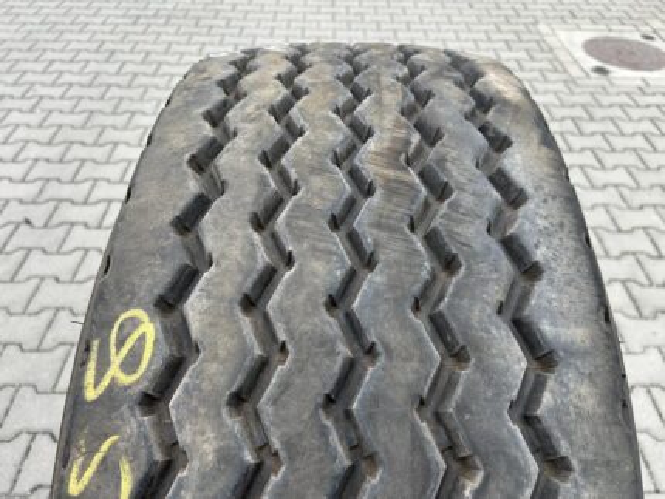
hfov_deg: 67.3
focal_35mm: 26
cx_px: 332
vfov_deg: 53.1
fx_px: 500
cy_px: 250
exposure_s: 1/991
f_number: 1.5
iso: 50
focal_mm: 5.7
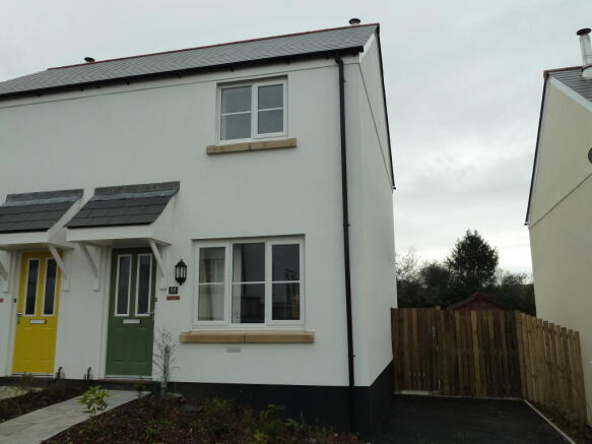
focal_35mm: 30
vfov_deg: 46.8
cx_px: 296
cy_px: 222
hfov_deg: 60.0
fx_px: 513
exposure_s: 1/200
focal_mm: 5
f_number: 4
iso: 125
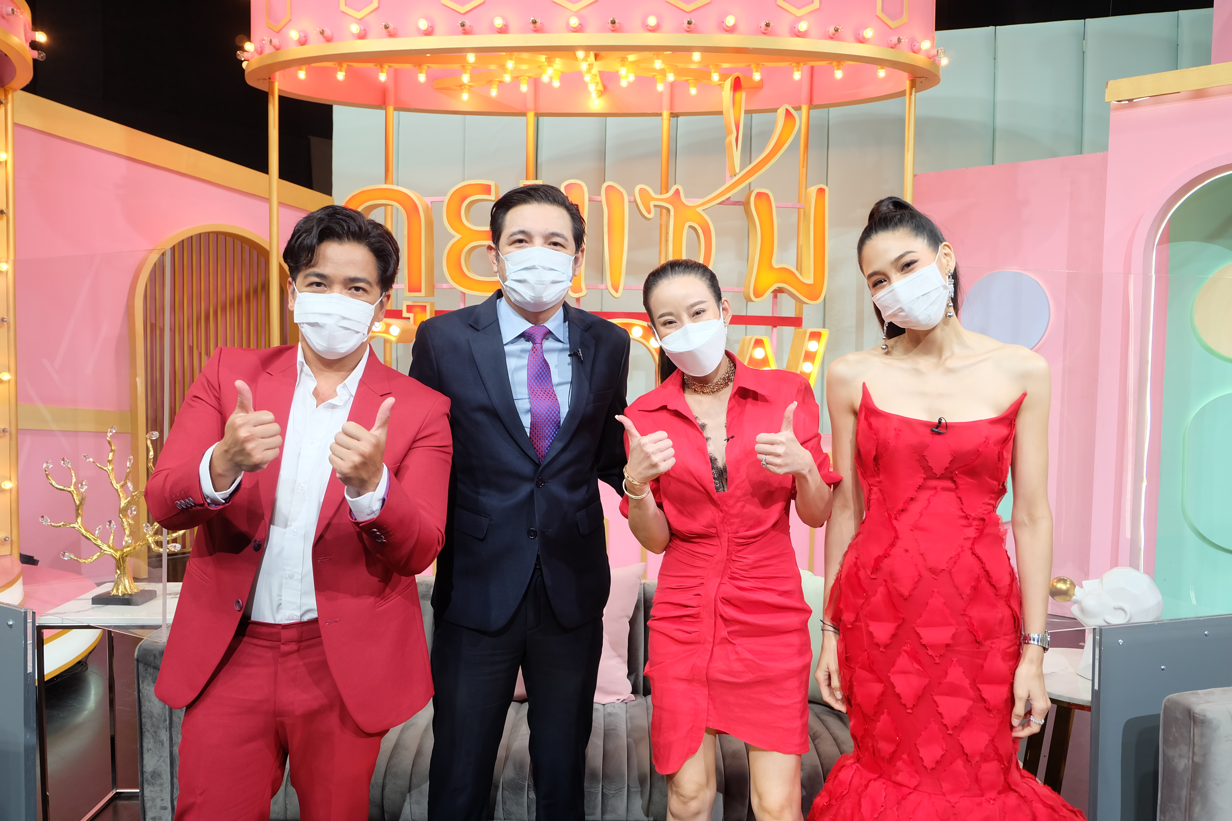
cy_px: 410
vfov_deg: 45.0
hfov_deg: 63.7
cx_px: 616
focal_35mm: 29
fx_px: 992
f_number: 4.5
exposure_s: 1/40
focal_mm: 19.2
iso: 400
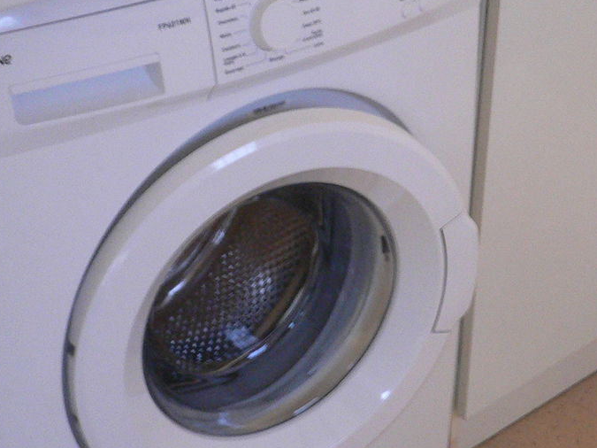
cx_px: 482
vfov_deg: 17.8
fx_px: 1431
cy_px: 194
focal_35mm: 83
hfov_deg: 23.2
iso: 200
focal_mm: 5.8
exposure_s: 1/13
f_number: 2.8
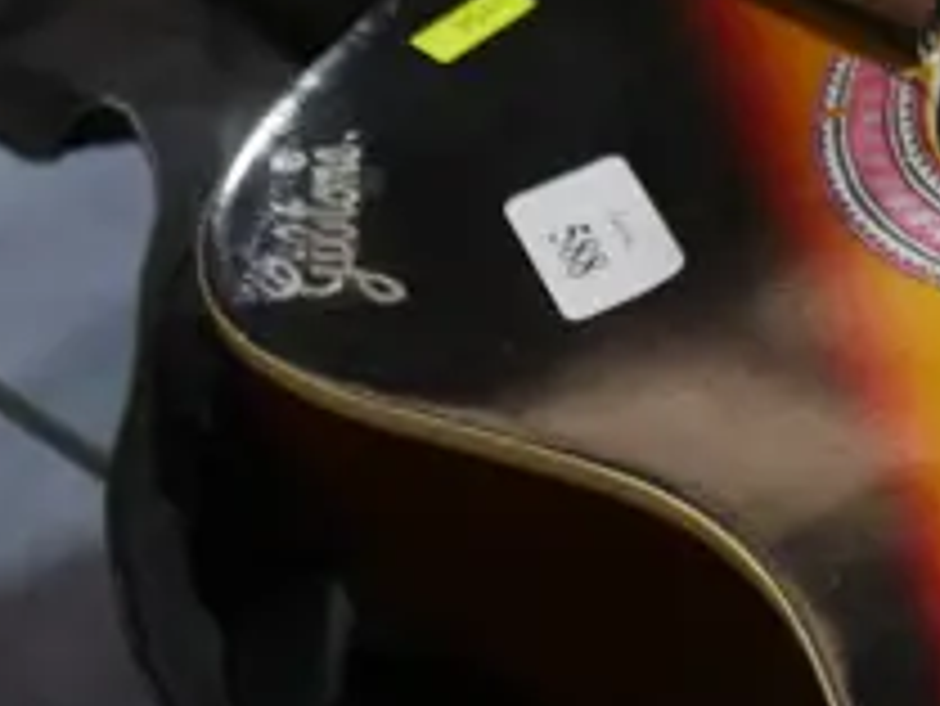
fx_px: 3722
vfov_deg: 10.8
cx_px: 1403
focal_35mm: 137
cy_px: 551
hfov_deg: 13.6
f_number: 4
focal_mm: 14
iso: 500
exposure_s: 1/60
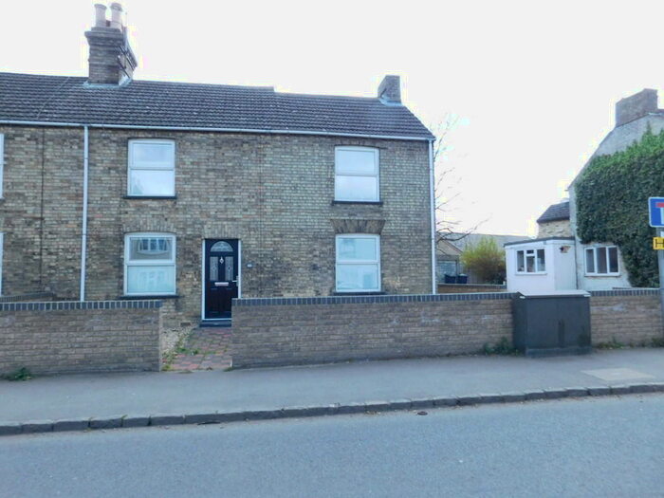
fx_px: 441
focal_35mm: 23
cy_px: 249
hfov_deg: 73.9
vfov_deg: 58.9
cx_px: 332
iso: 400
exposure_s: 1/400
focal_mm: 4
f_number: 6
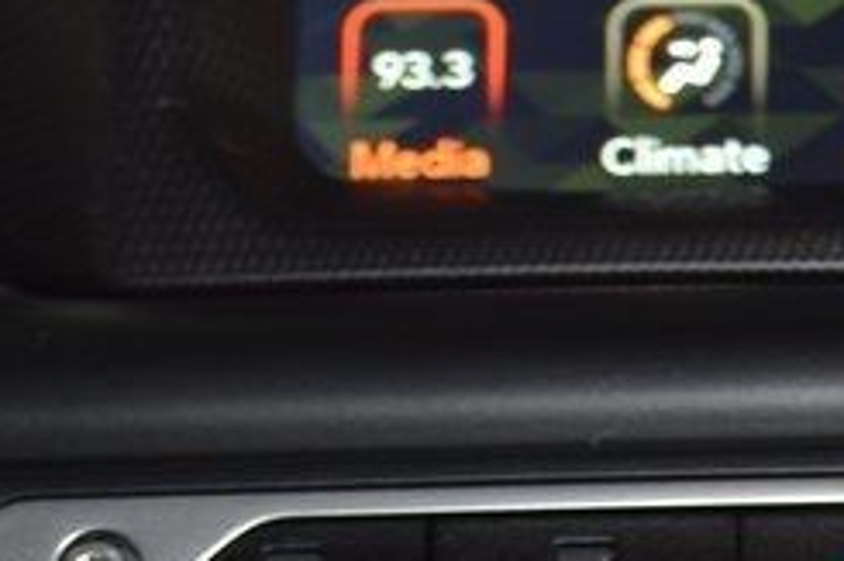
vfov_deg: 7.1
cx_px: 1264
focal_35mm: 188
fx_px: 4404
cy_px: 948
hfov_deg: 10.6
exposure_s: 1/30
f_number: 4.5
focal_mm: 30
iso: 560
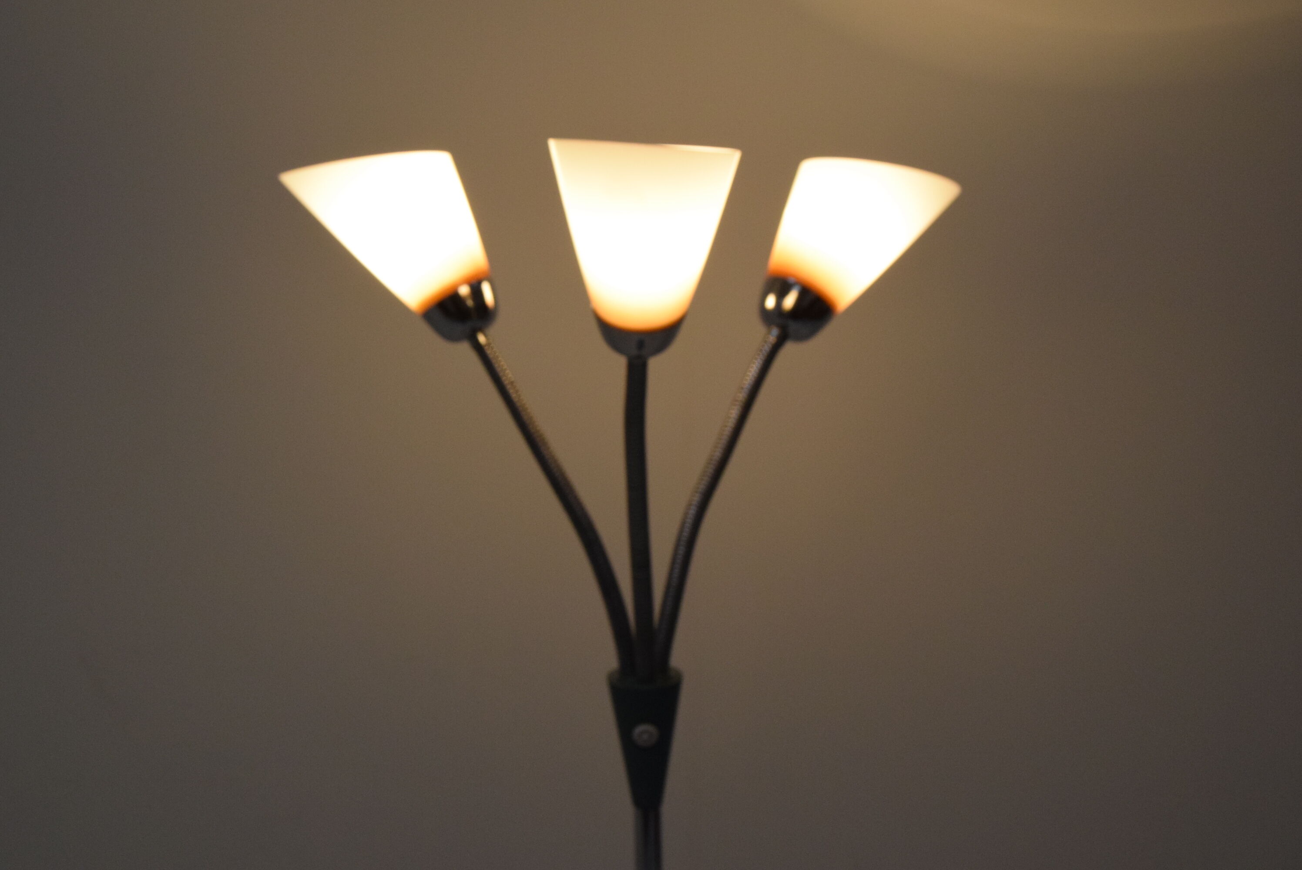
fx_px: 1846
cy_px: 435
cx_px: 651
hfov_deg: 38.9
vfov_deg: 26.5
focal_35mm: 51
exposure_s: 1/250
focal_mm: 34
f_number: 8
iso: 1600
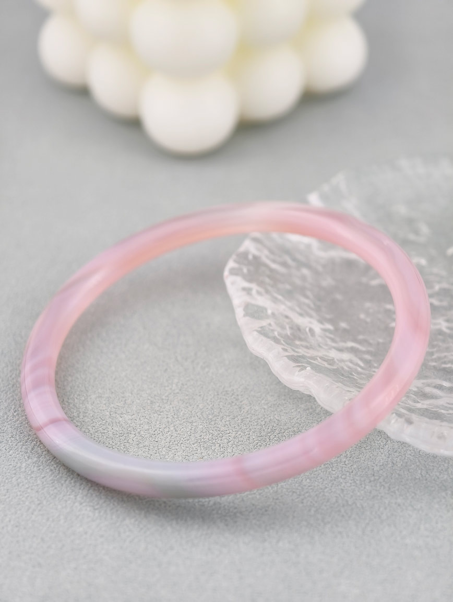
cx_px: 226
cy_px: 301
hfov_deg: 17.4
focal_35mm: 85
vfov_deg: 23.0
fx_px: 1480
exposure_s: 1/160
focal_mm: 22.48
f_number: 2.67
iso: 125
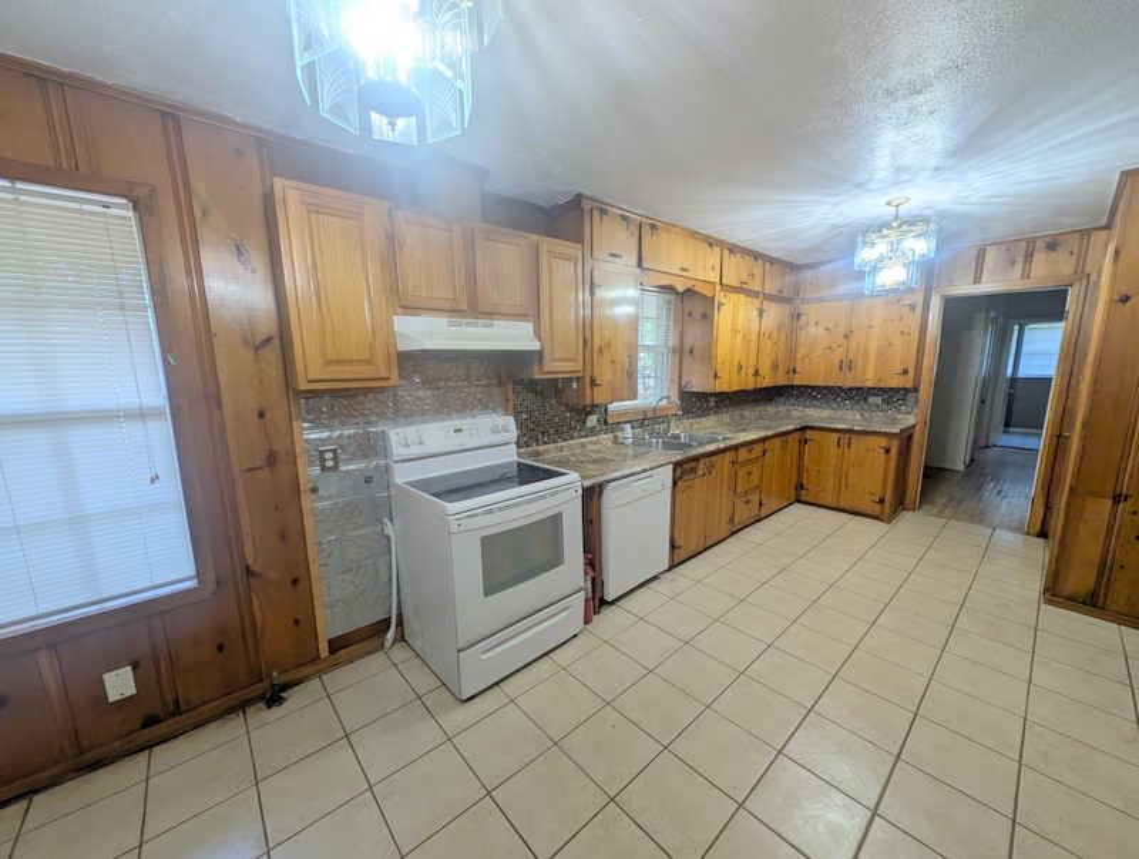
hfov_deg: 110.4
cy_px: 430
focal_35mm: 12
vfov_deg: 94.7
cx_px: 570
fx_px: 396
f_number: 1.95
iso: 66
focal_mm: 2.23
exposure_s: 1/60
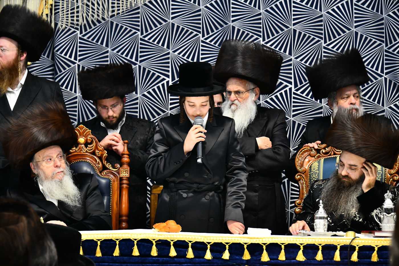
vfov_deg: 11.2
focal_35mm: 122
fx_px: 1352
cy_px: 133
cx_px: 200
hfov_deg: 16.8
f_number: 5.6
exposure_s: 1/160
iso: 2000
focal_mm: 122
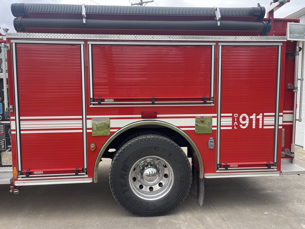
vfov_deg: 49.7
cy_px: 113
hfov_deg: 63.4
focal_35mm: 28
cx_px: 148
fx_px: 247
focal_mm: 5.1
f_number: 1.6
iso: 32
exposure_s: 1/745
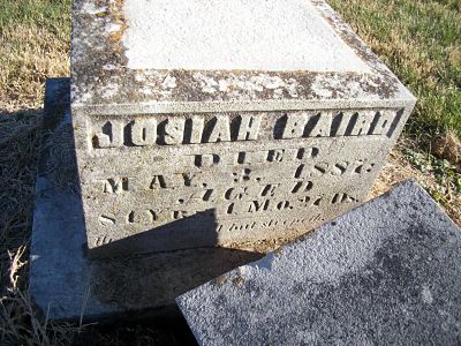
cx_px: 230
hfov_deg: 56.8
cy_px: 173
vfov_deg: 44.2
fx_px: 426
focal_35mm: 32
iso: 80
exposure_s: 1/640
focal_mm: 5.7
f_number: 2.9
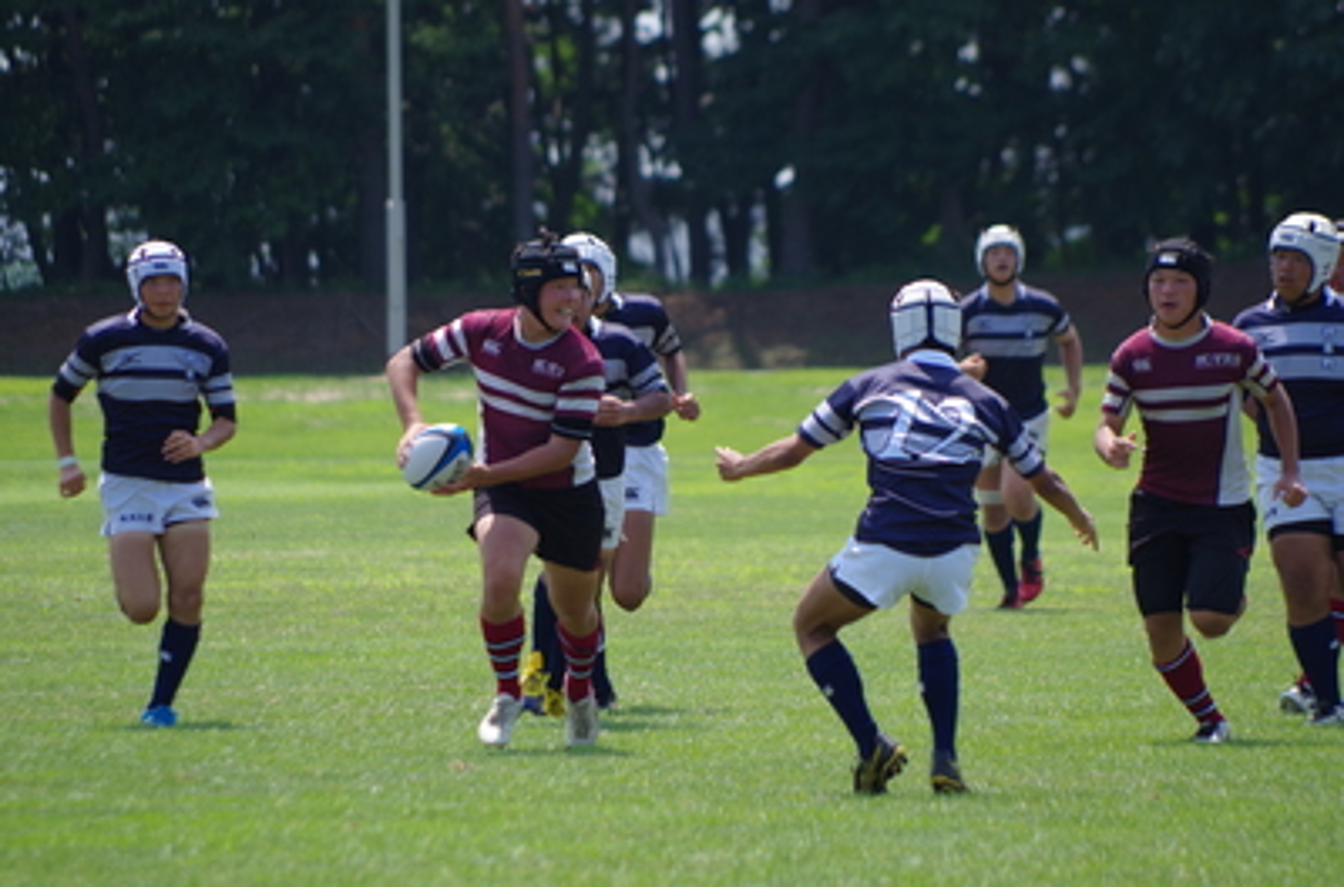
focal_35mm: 450
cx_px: 672
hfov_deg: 4.6
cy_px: 444
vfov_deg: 3.0
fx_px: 16747
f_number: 7.1
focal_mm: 300
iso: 400
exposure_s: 1/800
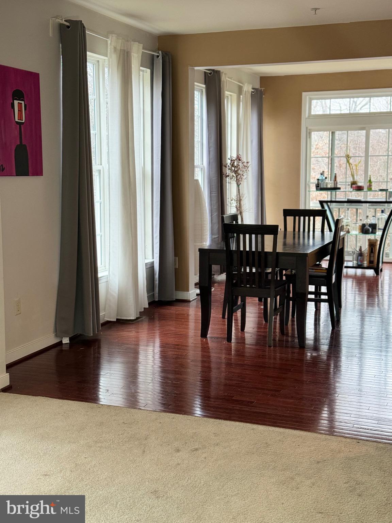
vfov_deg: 39.7
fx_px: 725
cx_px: 196
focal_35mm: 48
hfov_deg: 30.3
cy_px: 262
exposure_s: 1/60
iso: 200
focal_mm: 6.86
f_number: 1.78
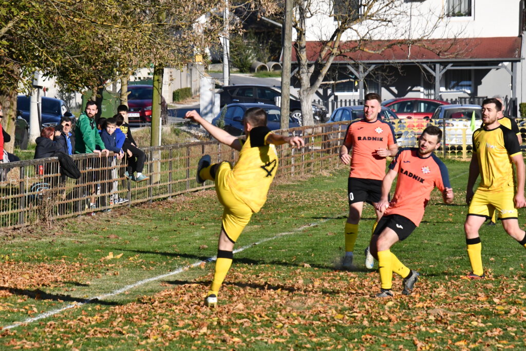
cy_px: 176
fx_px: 4048
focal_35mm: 277
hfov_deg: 7.4
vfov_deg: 5.0
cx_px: 263
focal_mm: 185
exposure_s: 1/6400
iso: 3200
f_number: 10
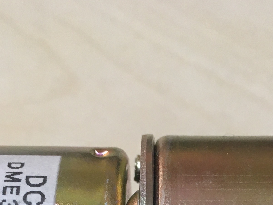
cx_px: 160
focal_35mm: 97
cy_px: 329
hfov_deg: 20.2
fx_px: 765
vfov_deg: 14.0
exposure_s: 1/33
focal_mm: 4.15
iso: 100
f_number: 2.2
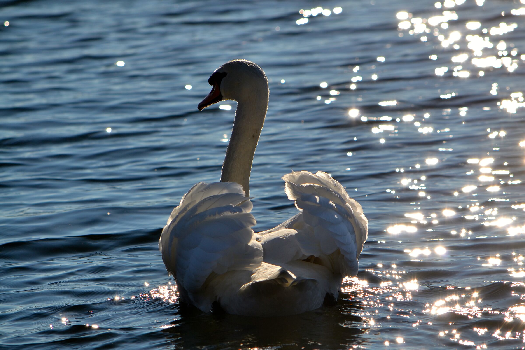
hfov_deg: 5.7
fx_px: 5250
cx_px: 262
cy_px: 175
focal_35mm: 360
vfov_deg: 3.8
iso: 100
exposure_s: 1/1250
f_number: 9
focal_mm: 240
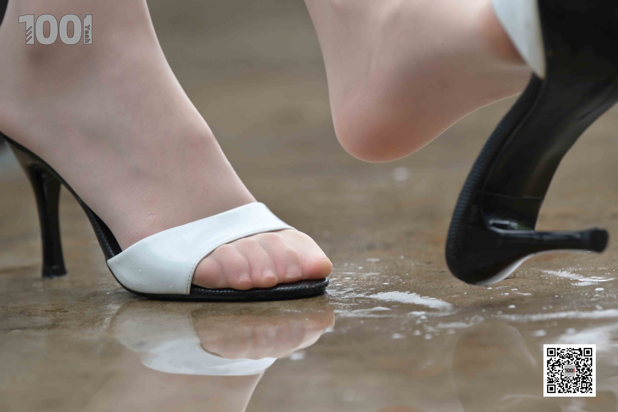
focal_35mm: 200
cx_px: 309
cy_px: 206
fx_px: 3433
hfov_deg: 10.3
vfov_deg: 6.9
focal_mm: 200
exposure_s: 1/200
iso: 640
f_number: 5
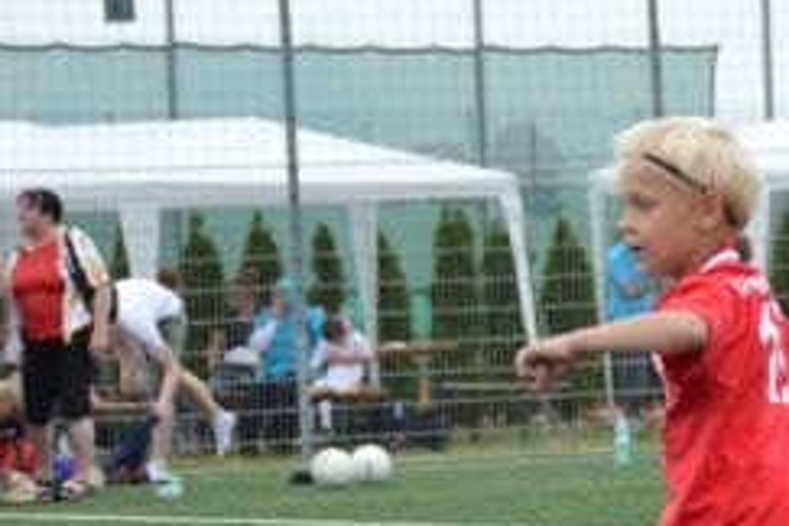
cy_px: 479
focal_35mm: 277
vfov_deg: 5.0
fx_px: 6076
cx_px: 964
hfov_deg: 7.4
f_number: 5
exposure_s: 1/1250
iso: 400
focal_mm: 75
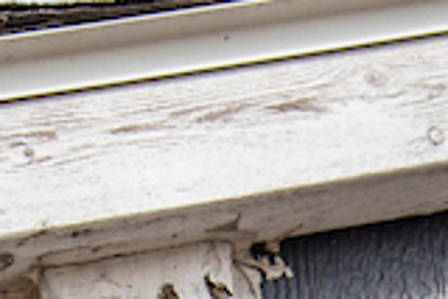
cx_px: 73
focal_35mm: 359
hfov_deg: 5.7
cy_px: 1044
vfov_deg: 3.7
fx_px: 4472
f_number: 5.6
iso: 100
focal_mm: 48
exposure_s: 1/125
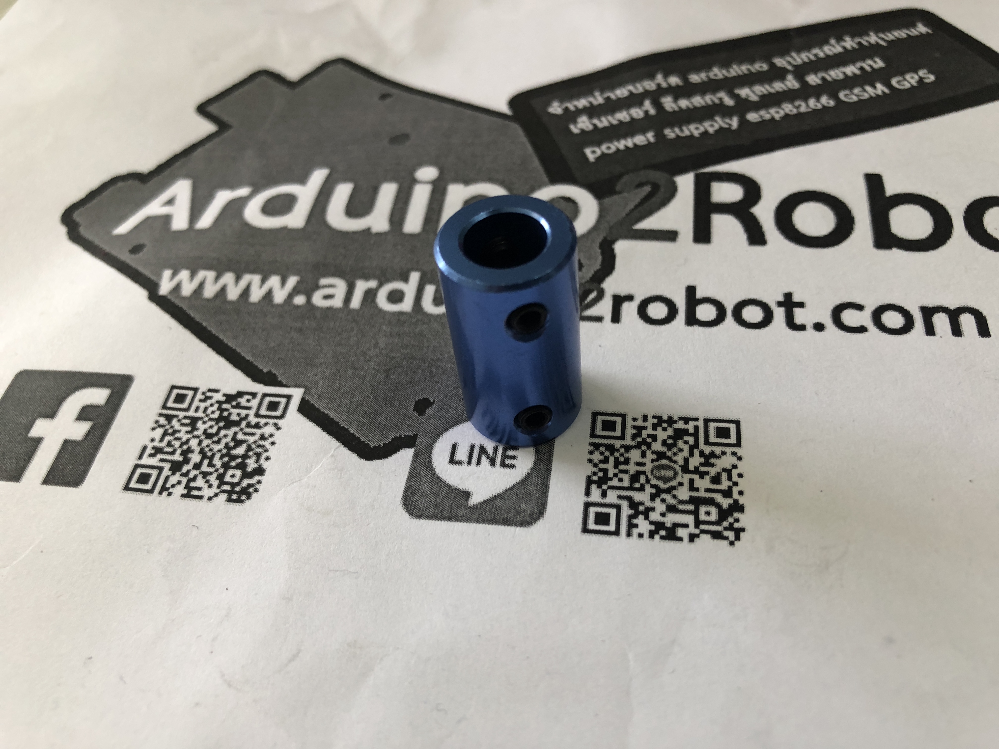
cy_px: 374
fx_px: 808
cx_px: 500
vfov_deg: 49.7
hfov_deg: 63.4
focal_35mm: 28
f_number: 1.8
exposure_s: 1/17
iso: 40
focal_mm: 3.99
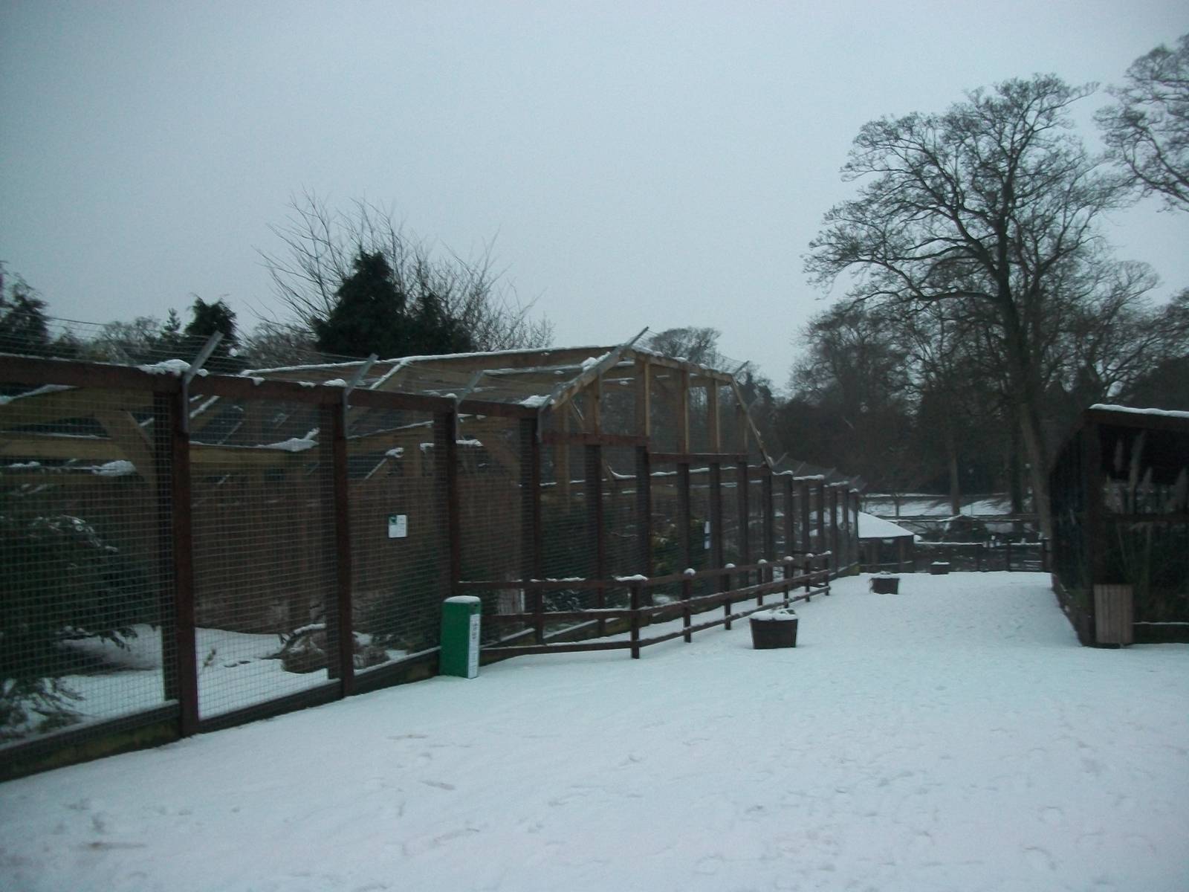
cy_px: 446
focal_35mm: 32
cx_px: 594
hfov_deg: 56.8
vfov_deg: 44.2
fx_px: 1099
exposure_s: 1/20
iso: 160
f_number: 2.9
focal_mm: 5.7
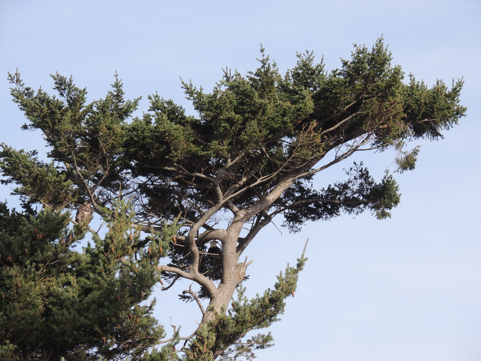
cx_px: 240
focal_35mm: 250
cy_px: 180
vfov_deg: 5.9
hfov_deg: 7.9
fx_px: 3474
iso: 100
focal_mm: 44.5
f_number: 4.7
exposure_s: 1/400
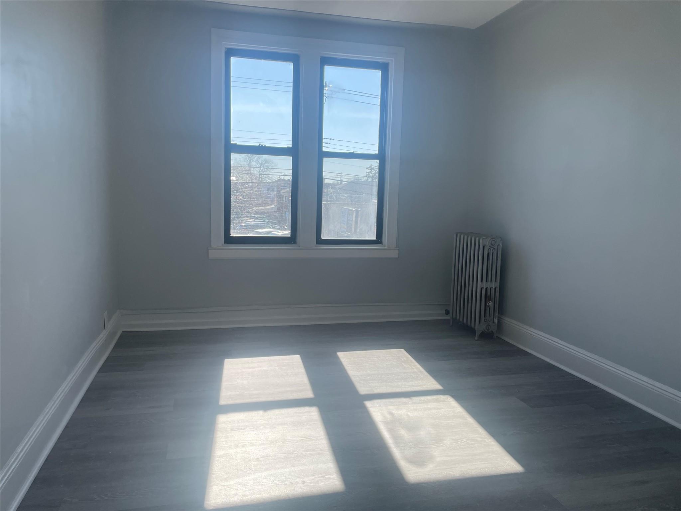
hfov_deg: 67.3
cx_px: 340
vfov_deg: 53.1
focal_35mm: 26
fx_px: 511
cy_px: 256
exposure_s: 1/1319
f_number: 1.6
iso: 32
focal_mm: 4.2
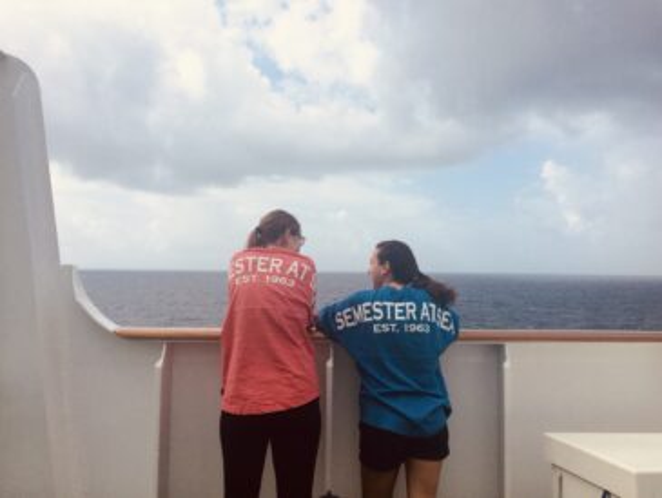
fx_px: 556
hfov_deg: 61.6
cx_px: 331
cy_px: 249
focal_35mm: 29
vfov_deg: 48.4
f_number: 2.2
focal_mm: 4.15
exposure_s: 1/2740
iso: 32
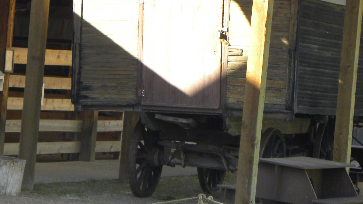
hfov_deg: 8.7
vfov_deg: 4.9
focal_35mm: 247
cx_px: 224
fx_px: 2377
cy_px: 68
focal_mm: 25.7
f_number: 4.5
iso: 78
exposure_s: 1/71
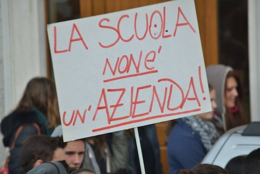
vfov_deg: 3.3
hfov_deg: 4.9
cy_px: 87
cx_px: 130
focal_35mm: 420
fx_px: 3033
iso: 100
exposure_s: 1/200
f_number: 5.6
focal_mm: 280
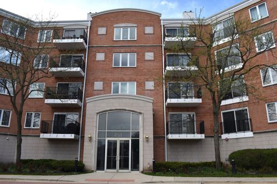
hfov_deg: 67.4
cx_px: 138
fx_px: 208
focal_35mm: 27
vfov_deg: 47.9
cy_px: 92
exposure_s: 1/250
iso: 110
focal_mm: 18
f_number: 8
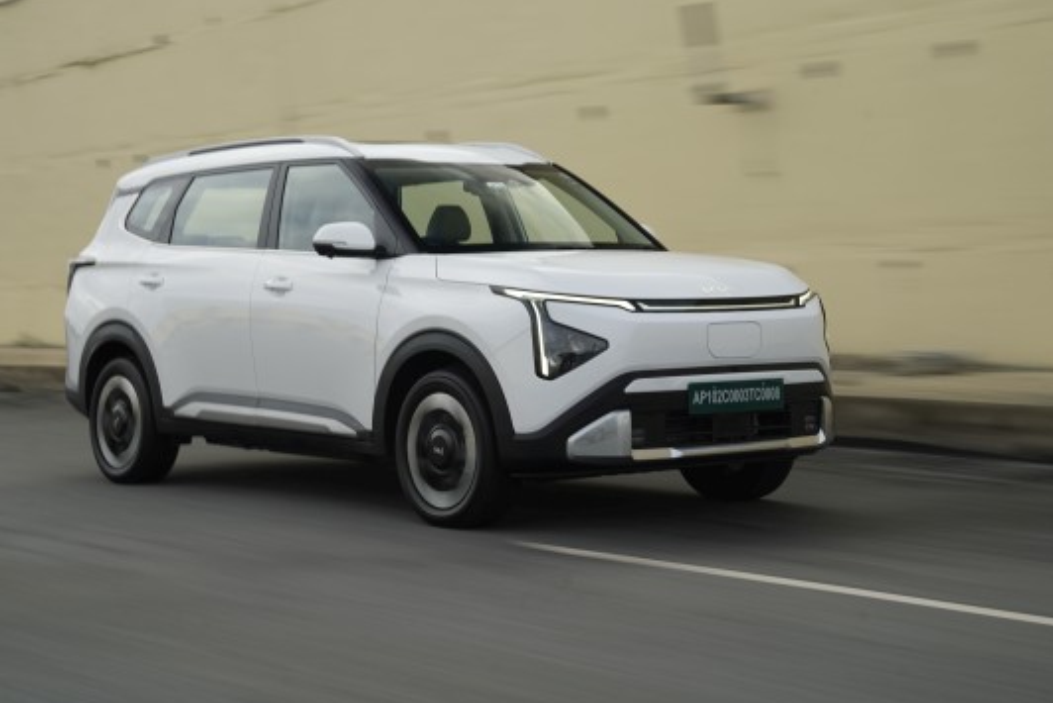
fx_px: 2077
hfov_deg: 28.4
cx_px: 491
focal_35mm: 71
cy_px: 288
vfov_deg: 19.2
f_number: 10
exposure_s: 1/30
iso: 100
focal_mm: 59
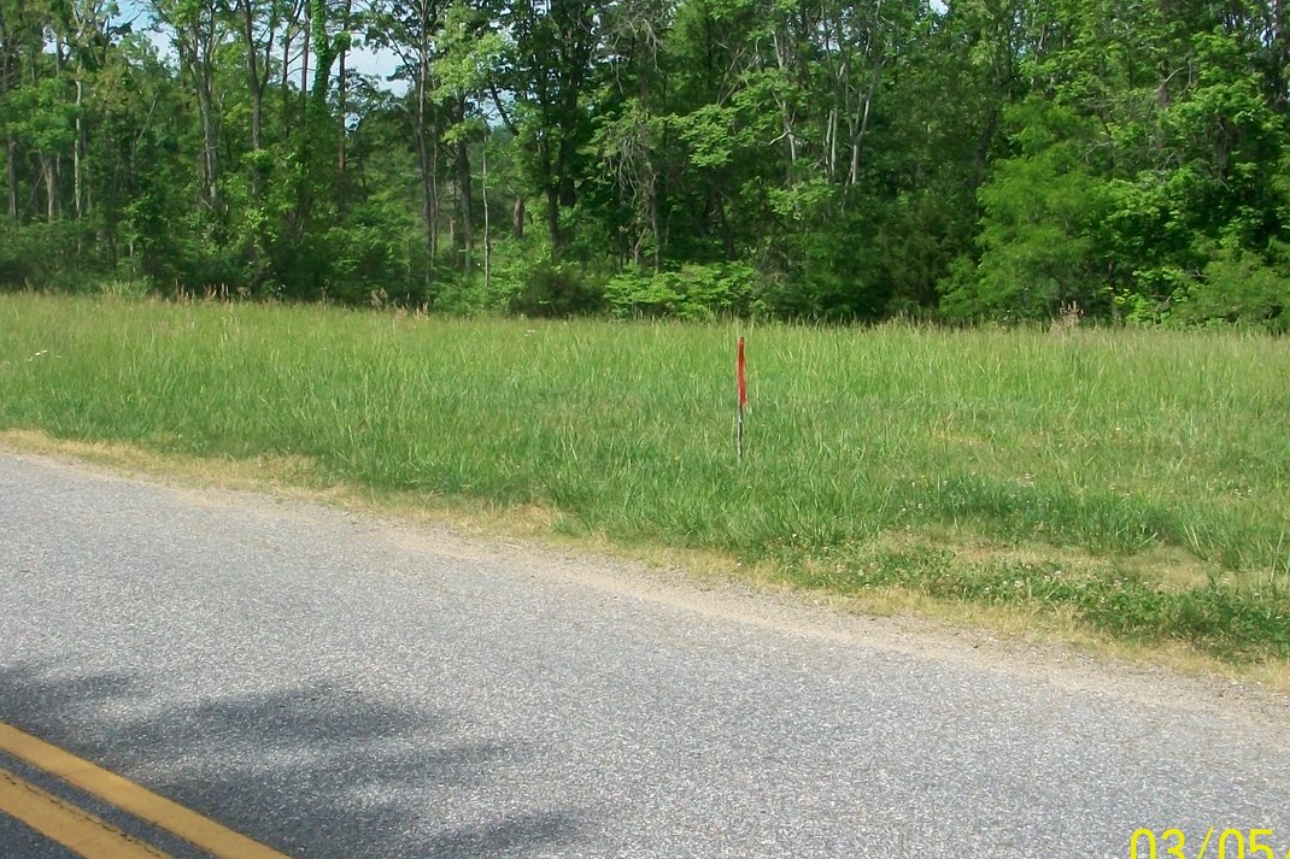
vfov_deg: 26.9
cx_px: 602
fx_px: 1791
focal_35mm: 50
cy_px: 321
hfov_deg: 39.6
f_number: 5.5
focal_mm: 5.7
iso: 80
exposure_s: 1/400
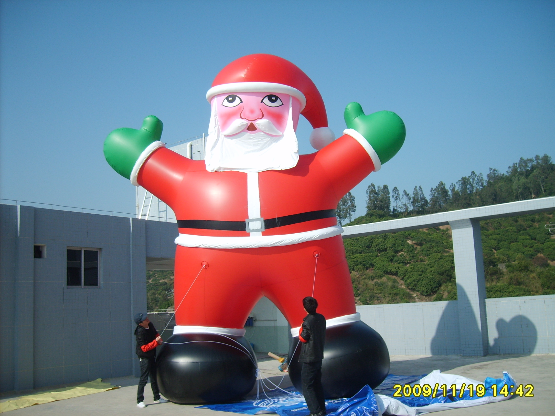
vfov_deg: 40.7
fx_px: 561
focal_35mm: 35
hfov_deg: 52.6
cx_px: 278
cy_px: 208
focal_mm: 5.8
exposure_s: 1/180
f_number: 7.1
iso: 50
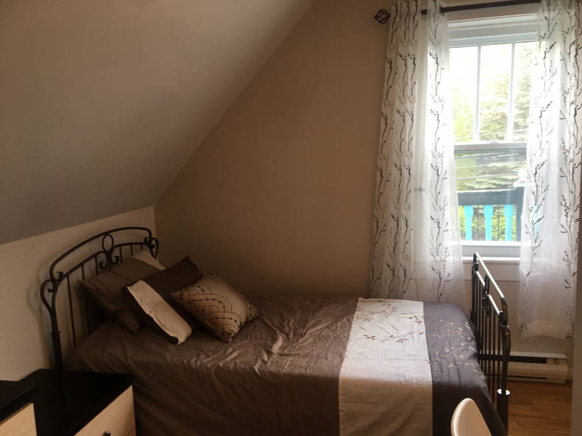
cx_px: 291
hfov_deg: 61.7
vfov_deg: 48.2
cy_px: 218
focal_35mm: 29
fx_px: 487
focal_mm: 4.15
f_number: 2.2
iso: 32
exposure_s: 1/40
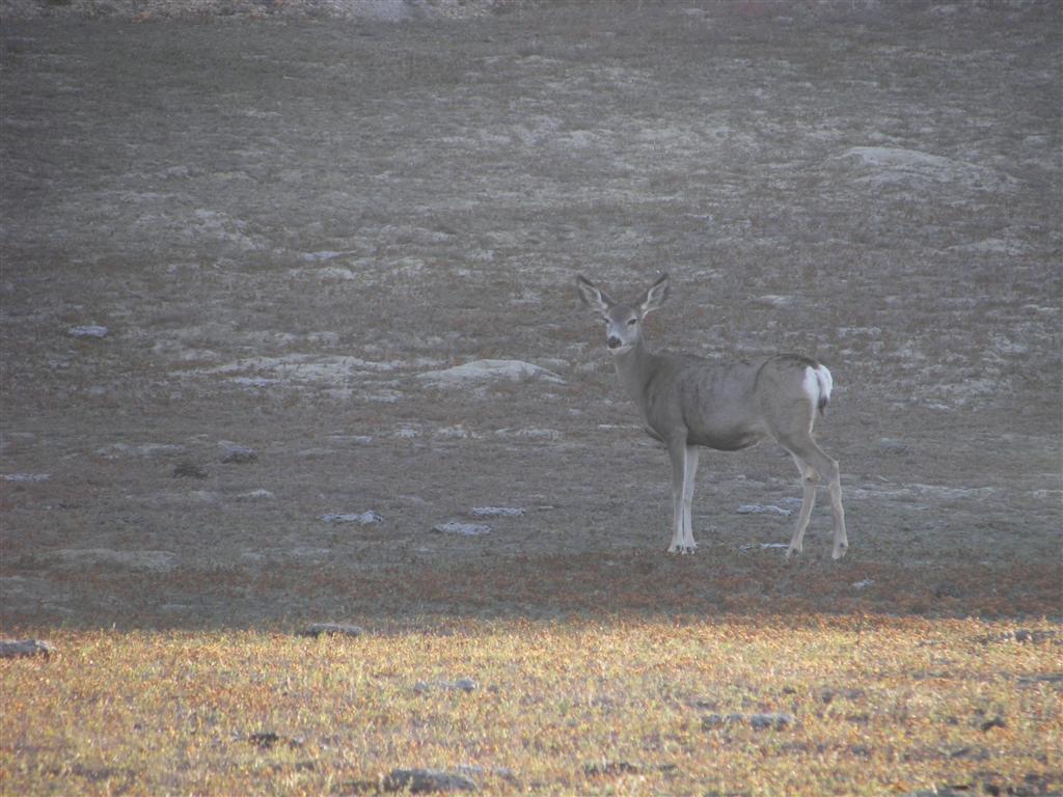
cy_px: 398
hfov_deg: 4.9
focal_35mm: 403
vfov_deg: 3.7
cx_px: 532
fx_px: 12375
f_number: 3.6
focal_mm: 66.9
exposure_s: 1/160
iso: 64
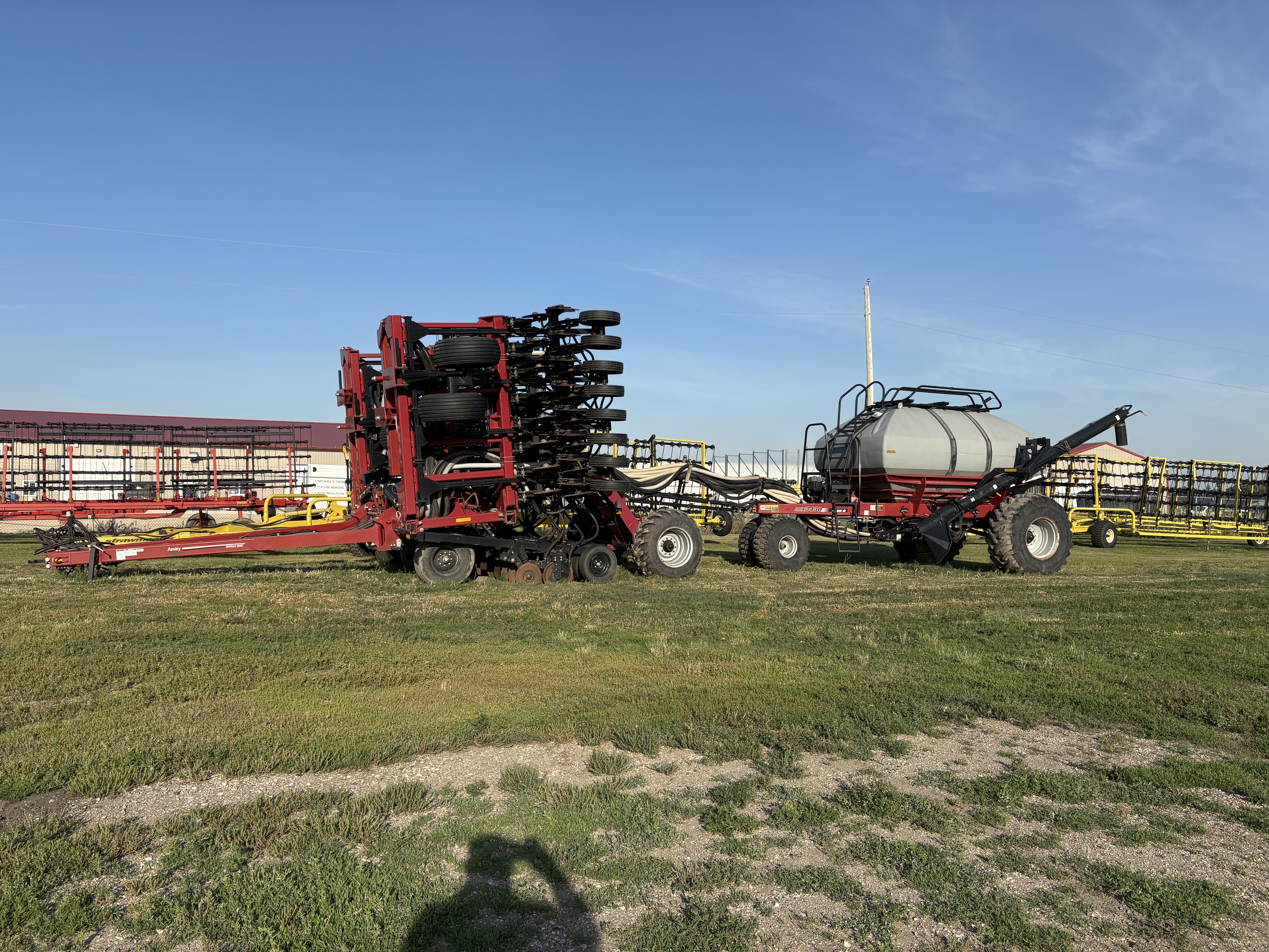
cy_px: 476
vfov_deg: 53.1
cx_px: 634
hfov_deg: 67.3
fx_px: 953
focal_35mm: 26
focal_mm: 5.96
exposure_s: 1/3448
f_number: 1.6
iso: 50
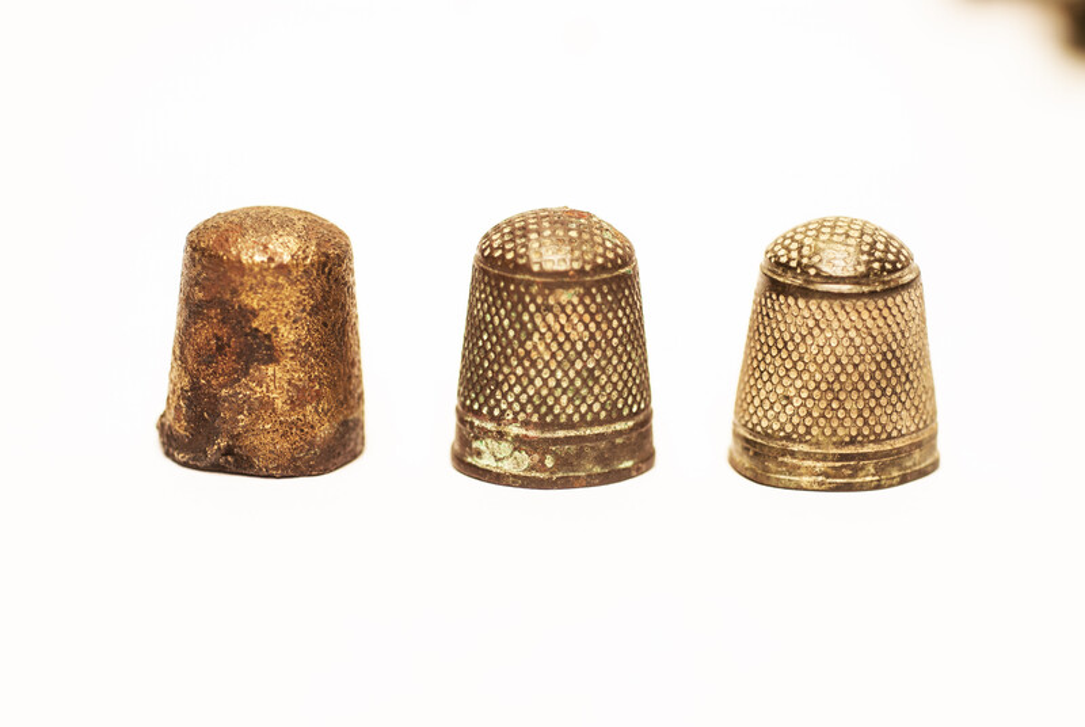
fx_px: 2716
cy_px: 364
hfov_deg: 22.6
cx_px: 542
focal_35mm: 90
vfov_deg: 15.2
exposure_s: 1/30
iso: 100
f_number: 3.2
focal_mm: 60
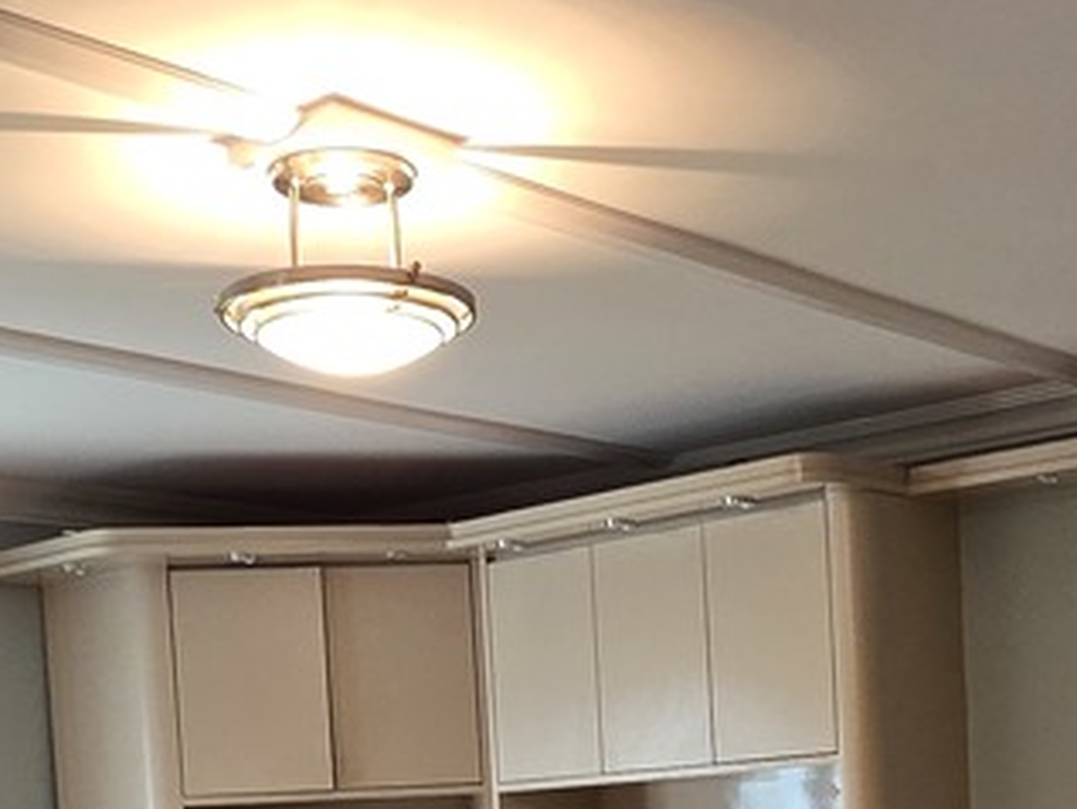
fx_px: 1836
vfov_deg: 22.5
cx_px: 679
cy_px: 1013
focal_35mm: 59
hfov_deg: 32.5
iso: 200
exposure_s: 1/60
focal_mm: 2.2
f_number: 2.2
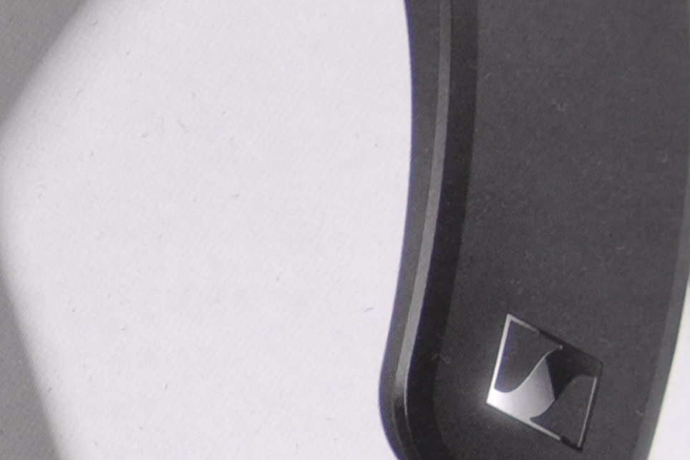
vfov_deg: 5.9
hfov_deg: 8.7
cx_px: -303
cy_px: 621
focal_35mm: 233
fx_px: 4466
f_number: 2.8
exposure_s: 1/13
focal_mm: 24
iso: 100
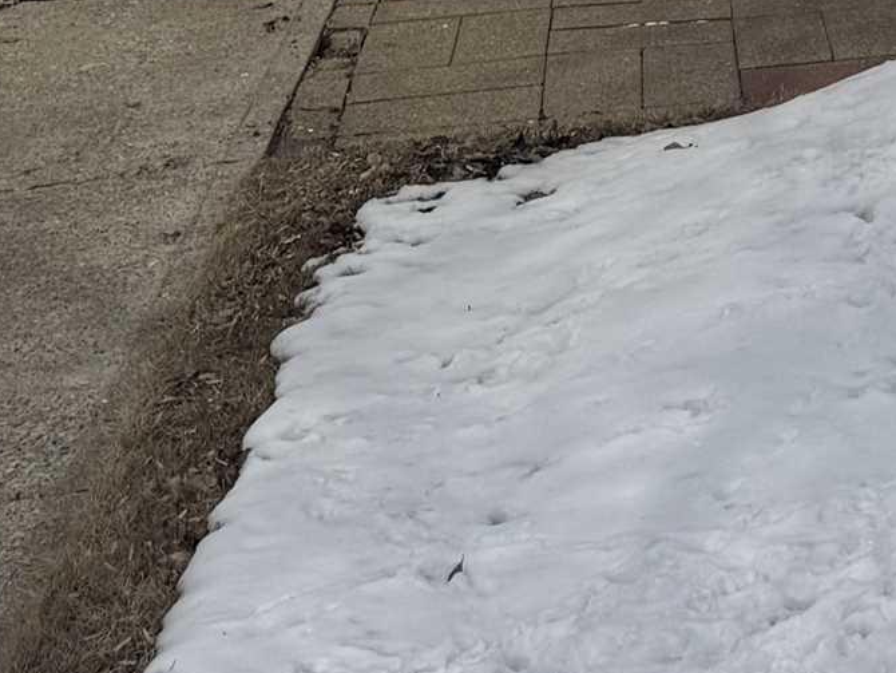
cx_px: 1244
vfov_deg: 11.6
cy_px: -827
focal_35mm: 110
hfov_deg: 16.6
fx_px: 2848
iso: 80
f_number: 1.78
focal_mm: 6.76
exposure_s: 1/12346
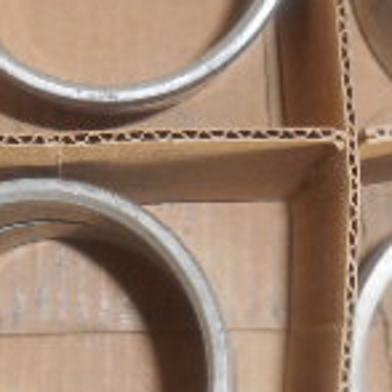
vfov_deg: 17.4
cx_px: 120
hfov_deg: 17.3
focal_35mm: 100
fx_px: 1281
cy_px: 203
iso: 80
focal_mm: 4.7
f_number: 3.4
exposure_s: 1/25
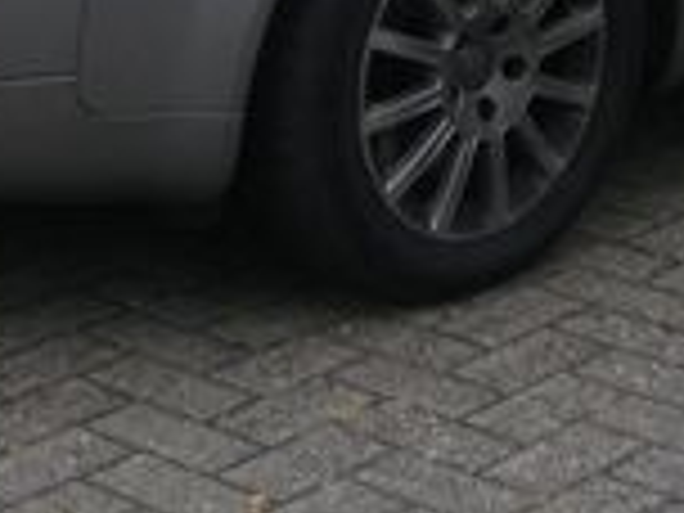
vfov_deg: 9.4
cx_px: 418
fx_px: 2964
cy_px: -414
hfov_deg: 13.2
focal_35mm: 150
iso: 64
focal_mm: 6.3
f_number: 3.3
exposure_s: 1/160
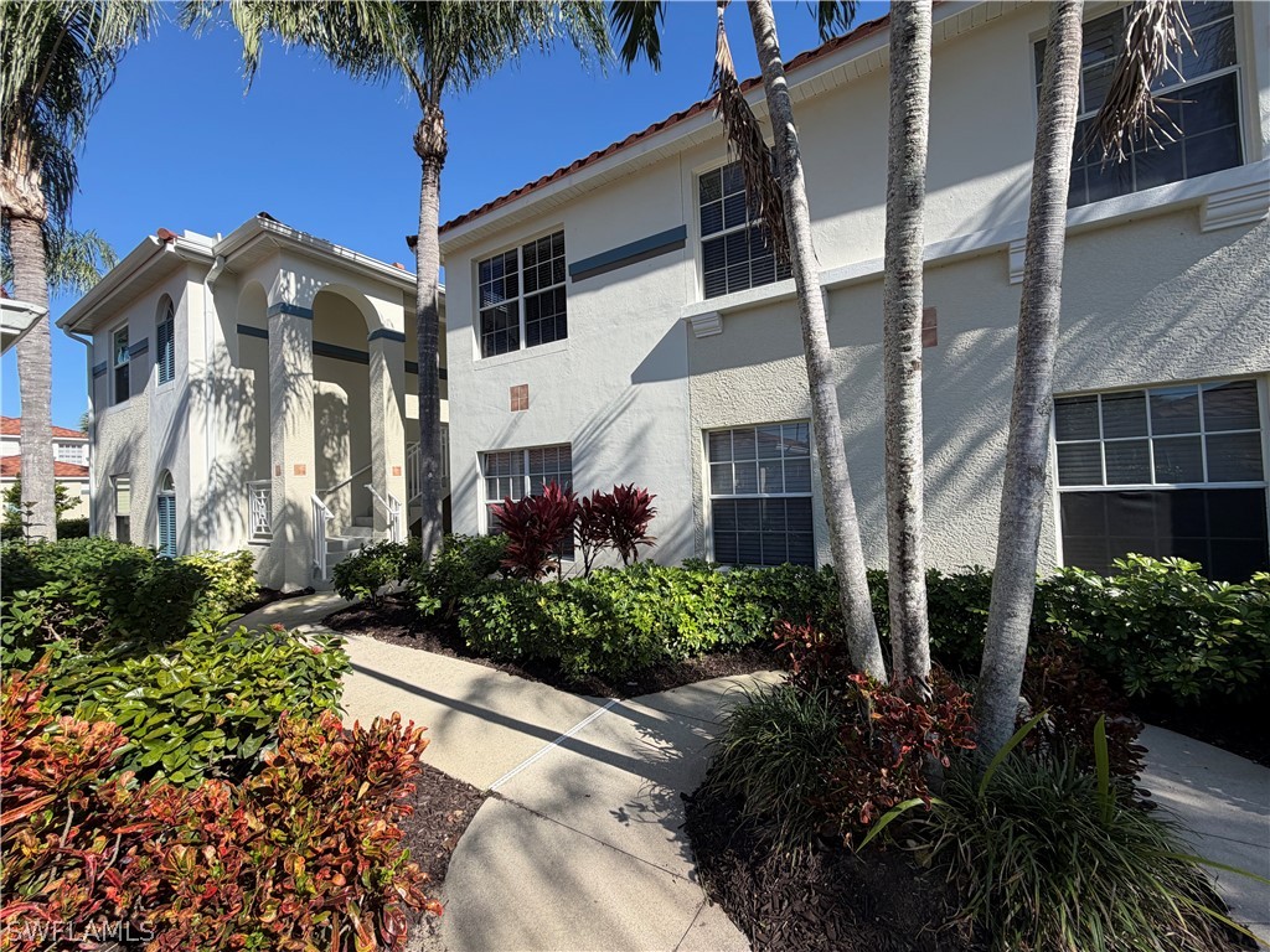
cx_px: 635
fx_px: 514
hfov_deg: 102.1
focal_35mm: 14
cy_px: 476
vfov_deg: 85.7
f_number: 2.2
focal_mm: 2.22
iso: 32
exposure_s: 1/770
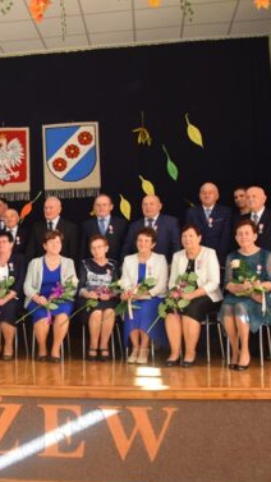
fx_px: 575
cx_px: 0
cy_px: 233
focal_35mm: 45
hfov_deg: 25.2
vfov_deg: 45.5
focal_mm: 18
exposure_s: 1/60
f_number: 4
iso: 800
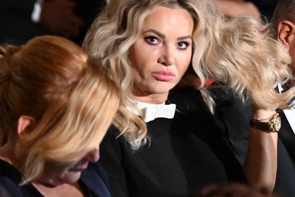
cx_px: 199
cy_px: 80
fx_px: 2770
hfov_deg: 6.1
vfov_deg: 4.1
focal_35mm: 338
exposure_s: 1/200
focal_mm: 155
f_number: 4.5
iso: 8000
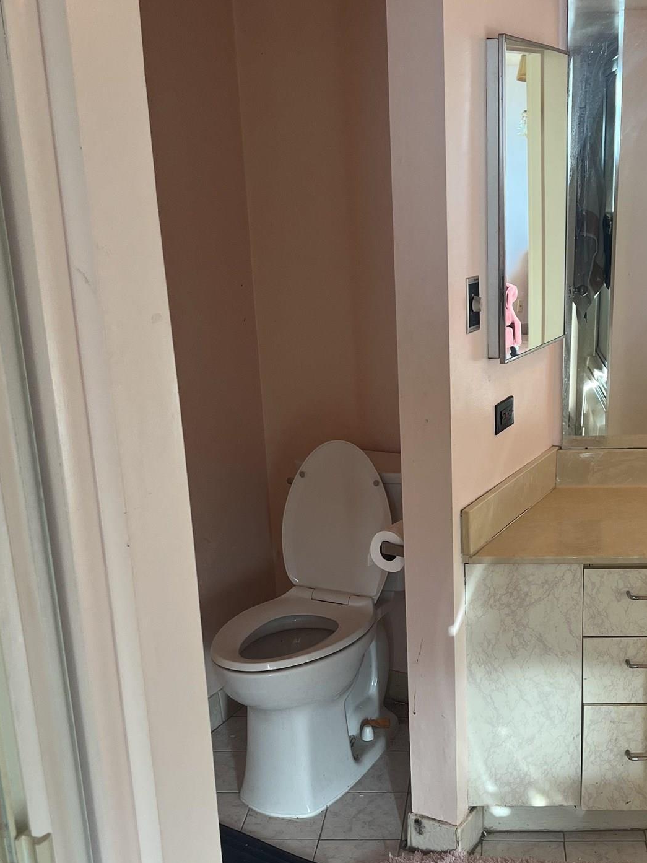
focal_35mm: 43
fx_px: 1071
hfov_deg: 33.0
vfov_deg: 43.7
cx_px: 484
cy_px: 503
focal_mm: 5.7
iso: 100
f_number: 1.5
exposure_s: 1/120
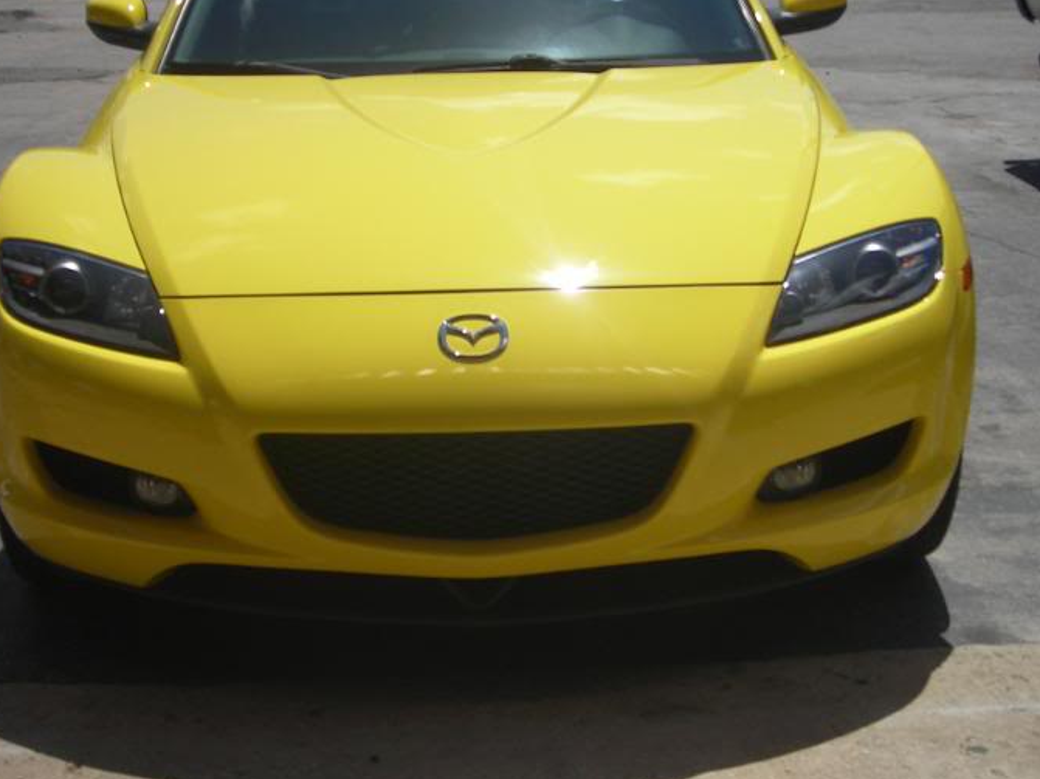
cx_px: 499
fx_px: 1742
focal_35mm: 58
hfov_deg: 33.2
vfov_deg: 25.2
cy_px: 293
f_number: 6.4
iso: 50
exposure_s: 1/330
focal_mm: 6.3
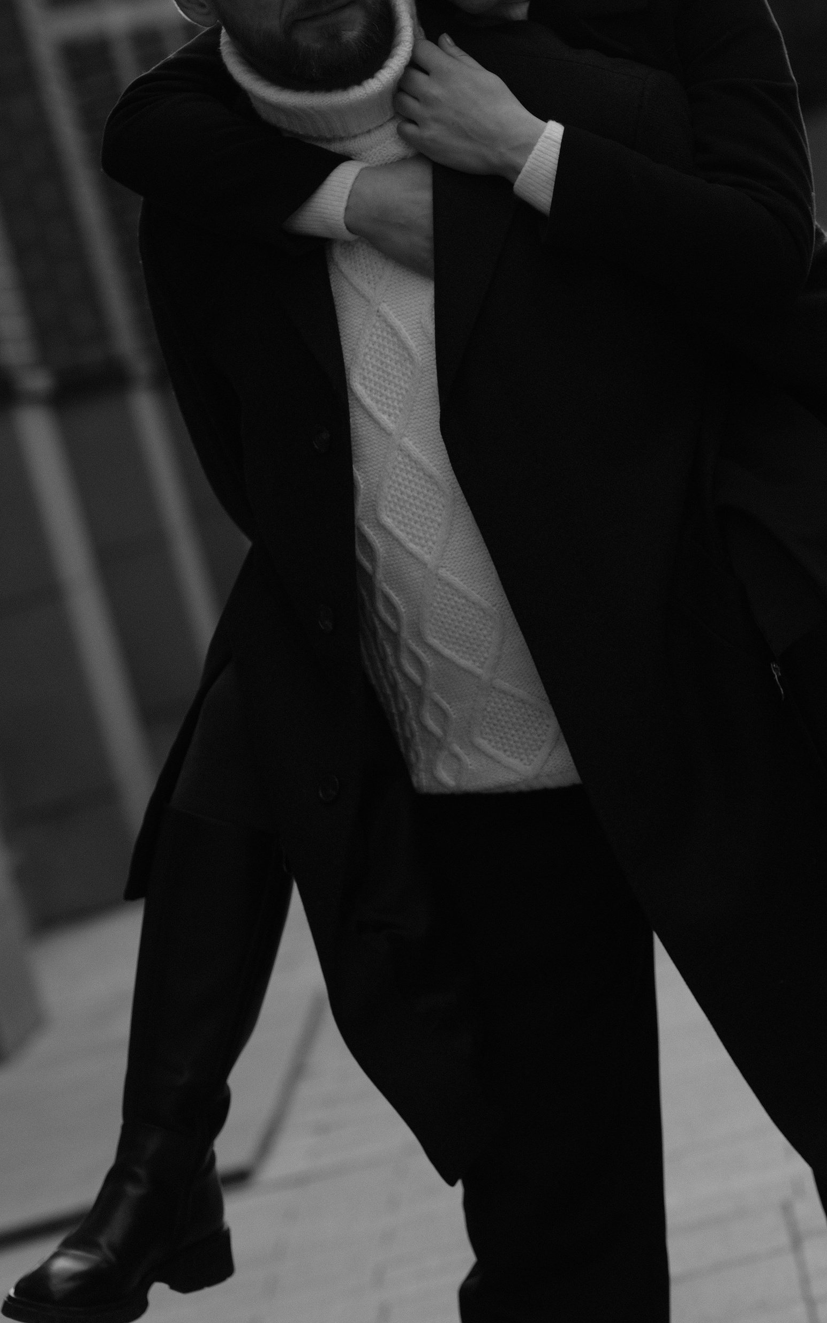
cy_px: 342
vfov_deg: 11.7
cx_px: 475
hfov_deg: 7.3
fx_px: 6456
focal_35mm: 179
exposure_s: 1/500
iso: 200
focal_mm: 75
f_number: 2.8
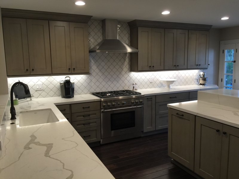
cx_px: 120
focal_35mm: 29
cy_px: 90
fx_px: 200
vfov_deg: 48.2
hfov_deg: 61.7
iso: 32
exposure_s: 1/30
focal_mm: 4.15
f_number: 2.2
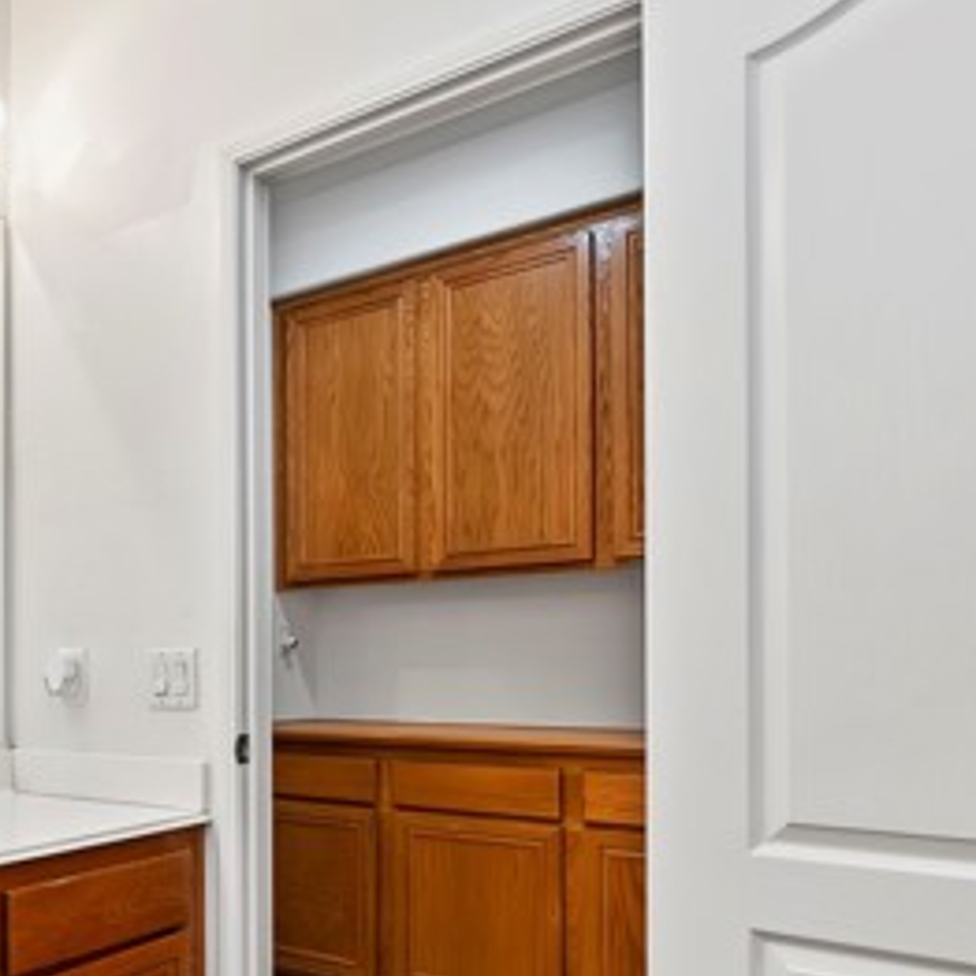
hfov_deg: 48.8
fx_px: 925
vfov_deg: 53.8
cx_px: 71
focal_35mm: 29
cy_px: 697
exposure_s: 1/10
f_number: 10
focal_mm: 14
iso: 500
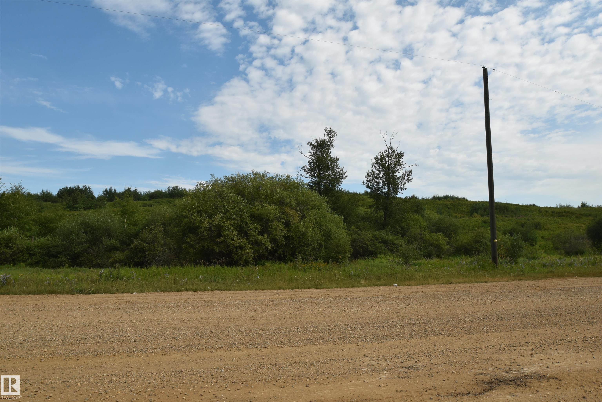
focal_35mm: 24
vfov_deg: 53.1
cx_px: 301
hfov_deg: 73.7
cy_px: 201
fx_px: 401
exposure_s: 1/200
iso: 100
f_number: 11
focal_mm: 16
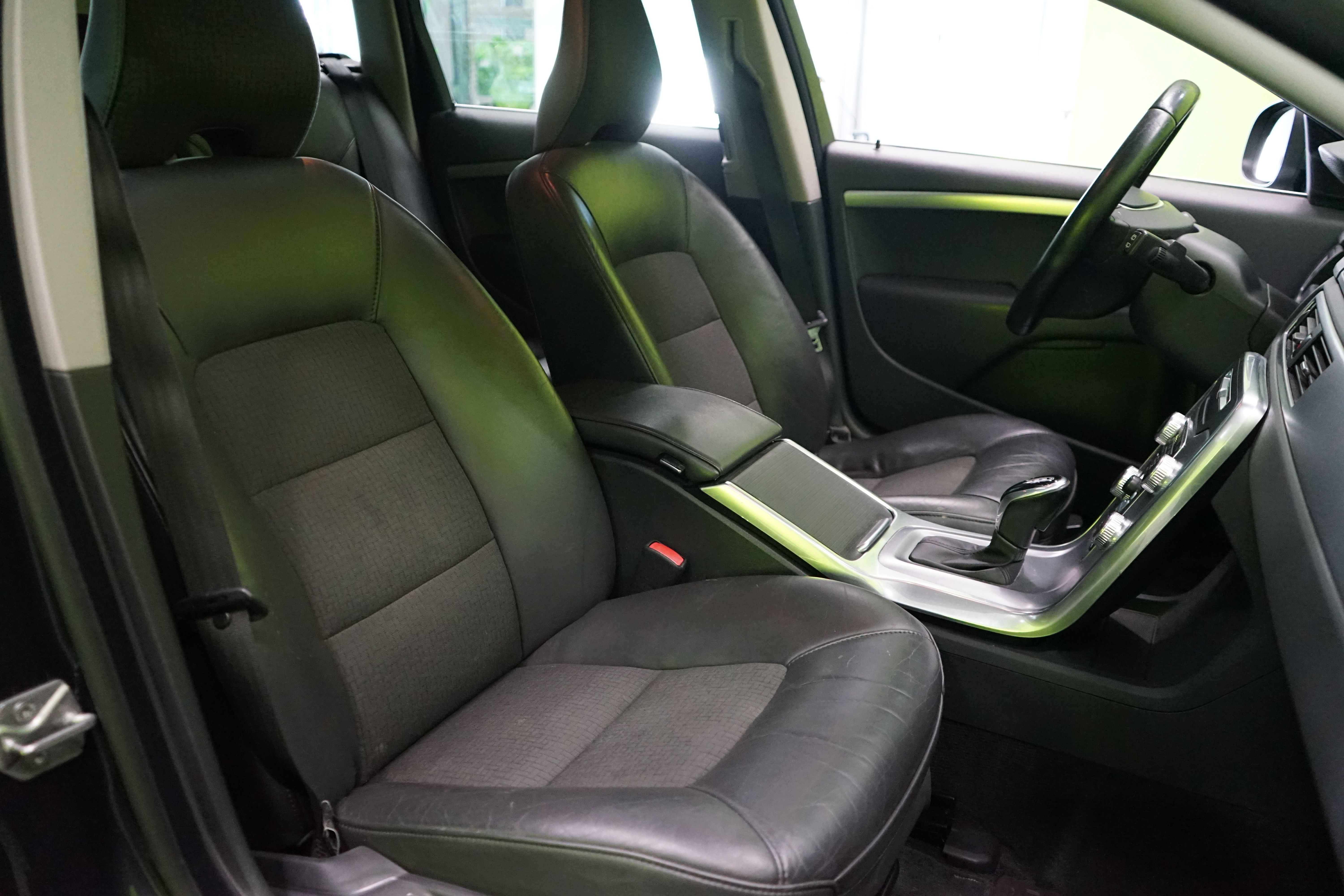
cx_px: 672
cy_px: 448
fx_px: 1045
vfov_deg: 46.4
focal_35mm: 28
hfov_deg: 65.5
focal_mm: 28
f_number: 3.5
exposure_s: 1/160
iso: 5000
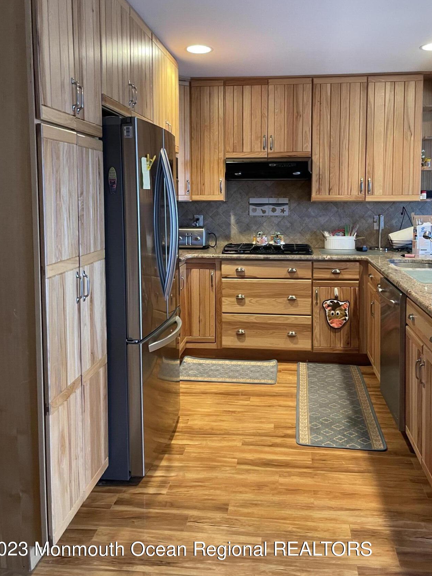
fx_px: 516
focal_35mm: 31
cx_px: 227
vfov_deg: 58.0
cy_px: 237
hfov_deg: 45.4
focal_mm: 4.2
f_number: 1.6
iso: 320
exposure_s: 1/60
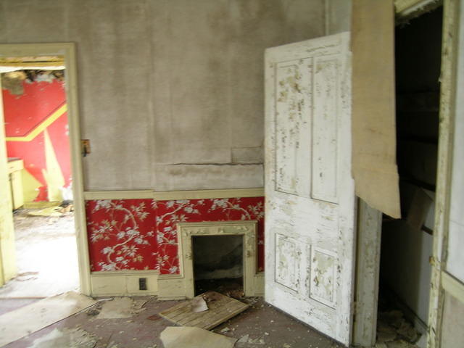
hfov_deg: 58.4
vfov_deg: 45.4
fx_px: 416
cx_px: 232
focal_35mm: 31
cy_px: 174
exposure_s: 1/3.6
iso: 65
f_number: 2.9
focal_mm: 6.5
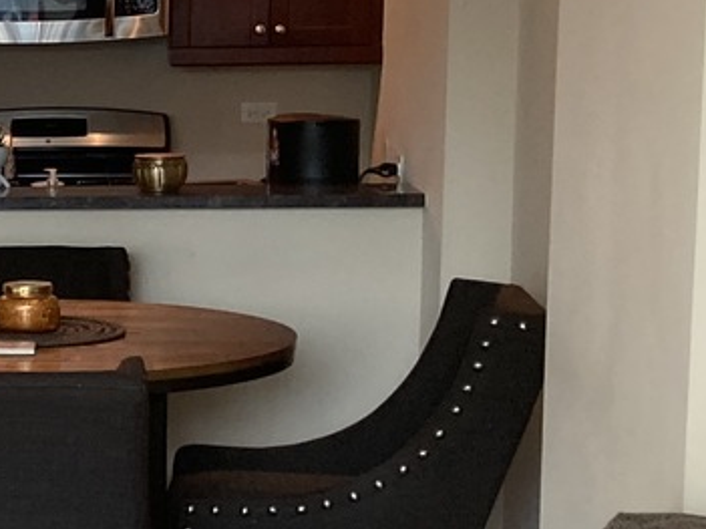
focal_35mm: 115
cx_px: -573
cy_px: 360
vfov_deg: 12.9
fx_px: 2345
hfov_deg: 14.9
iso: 125
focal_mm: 3.99
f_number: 1.8
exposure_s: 1/60
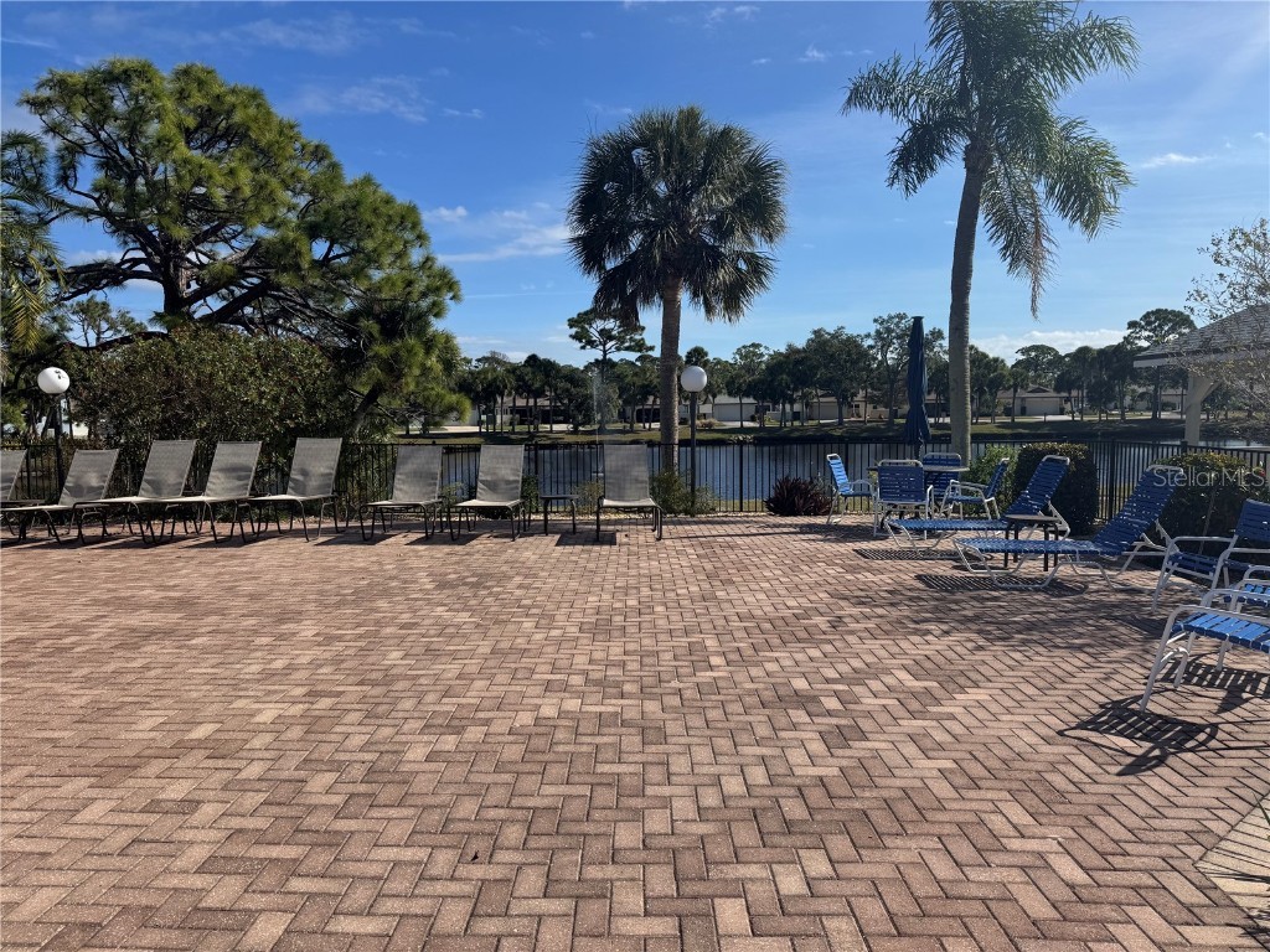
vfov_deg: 56.8
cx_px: 635
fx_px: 881
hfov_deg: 71.6
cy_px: 476
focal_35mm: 24
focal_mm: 6.76
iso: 80
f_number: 1.78
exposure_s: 1/7092
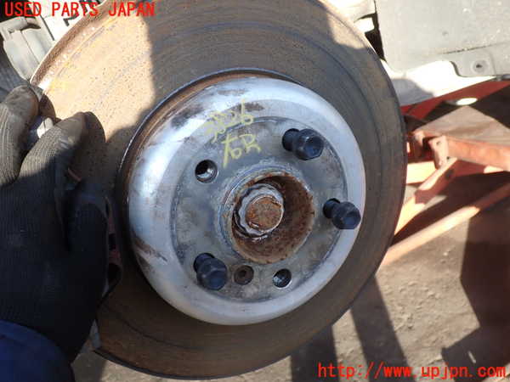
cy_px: 191
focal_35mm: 30
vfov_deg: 46.8
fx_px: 442
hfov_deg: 60.0
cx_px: 255
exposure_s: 1/125
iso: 100
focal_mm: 5.4
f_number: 3.2
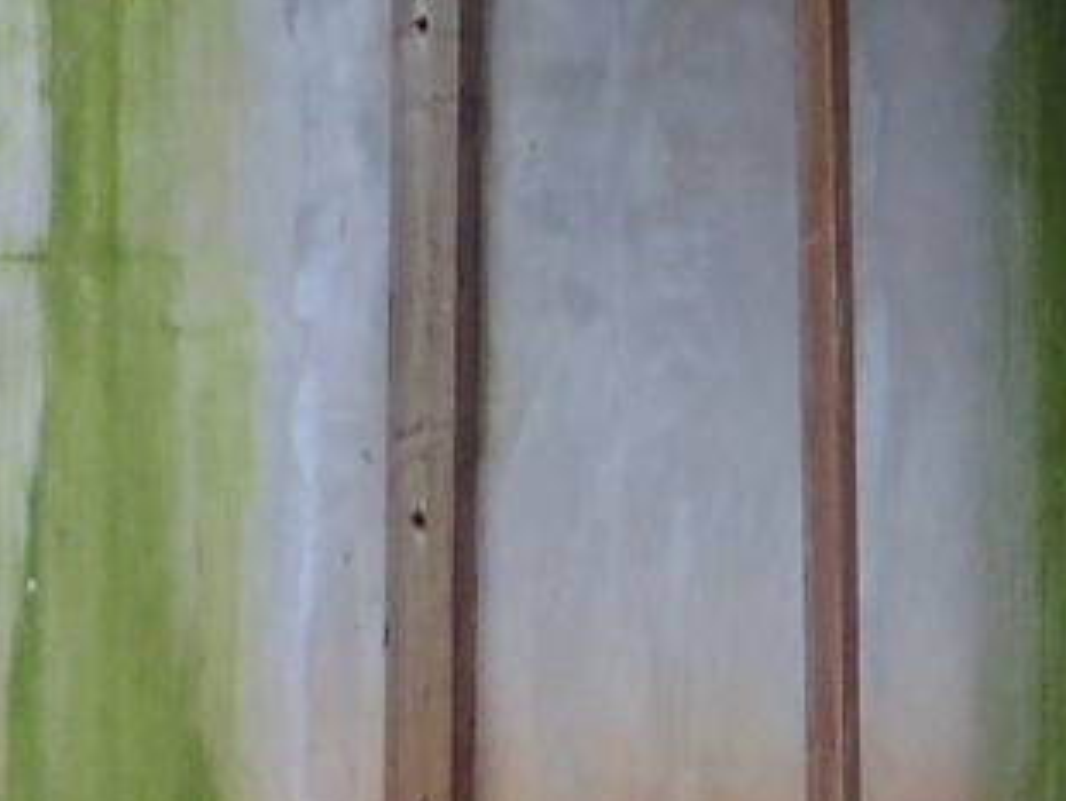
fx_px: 10324
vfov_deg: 4.4
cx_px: -416
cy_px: 189
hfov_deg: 5.9
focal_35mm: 335
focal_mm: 11.7
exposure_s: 1/40
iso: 100
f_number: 4.1
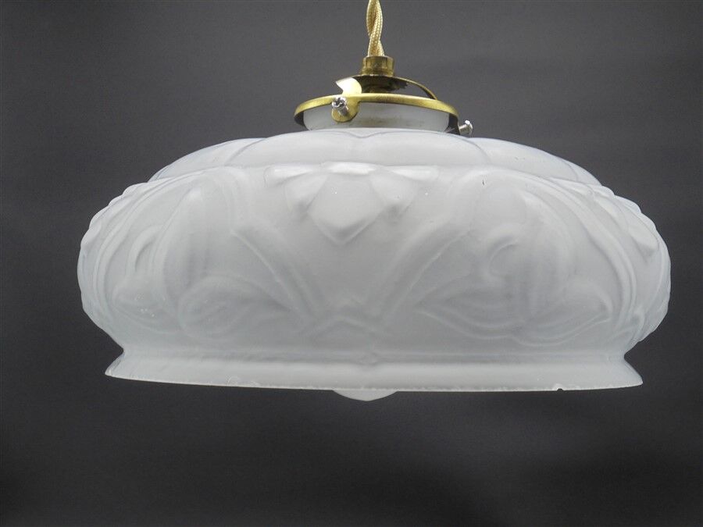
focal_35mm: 49
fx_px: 995
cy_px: 264
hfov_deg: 38.9
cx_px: 352
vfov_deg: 29.7
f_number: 4.8
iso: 100
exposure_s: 1/30
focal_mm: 8.9
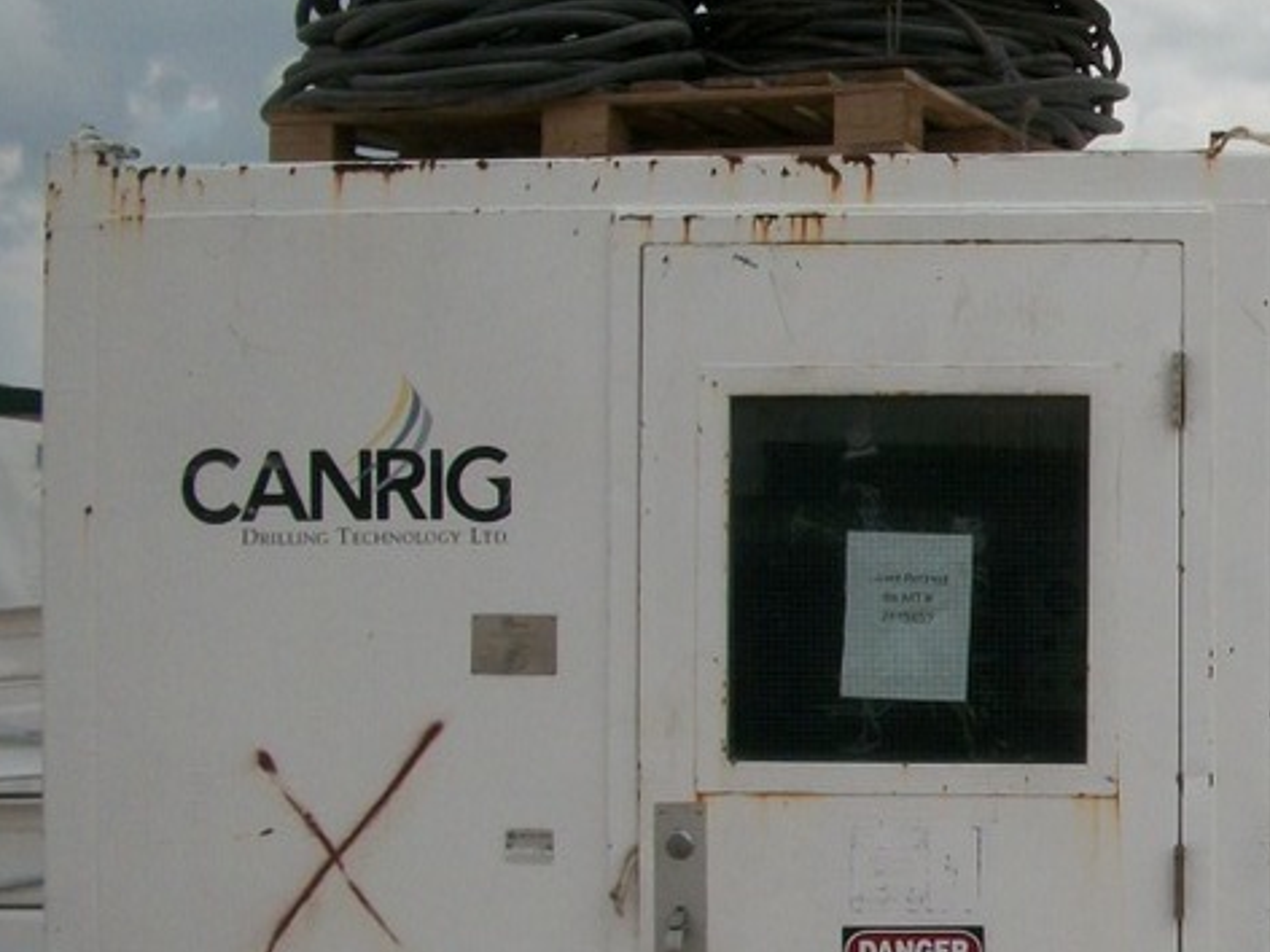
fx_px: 3265
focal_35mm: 89
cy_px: 764
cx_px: 1477
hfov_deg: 20.7
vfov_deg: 16.5
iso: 80
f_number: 5.6
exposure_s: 1/640
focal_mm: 6.3
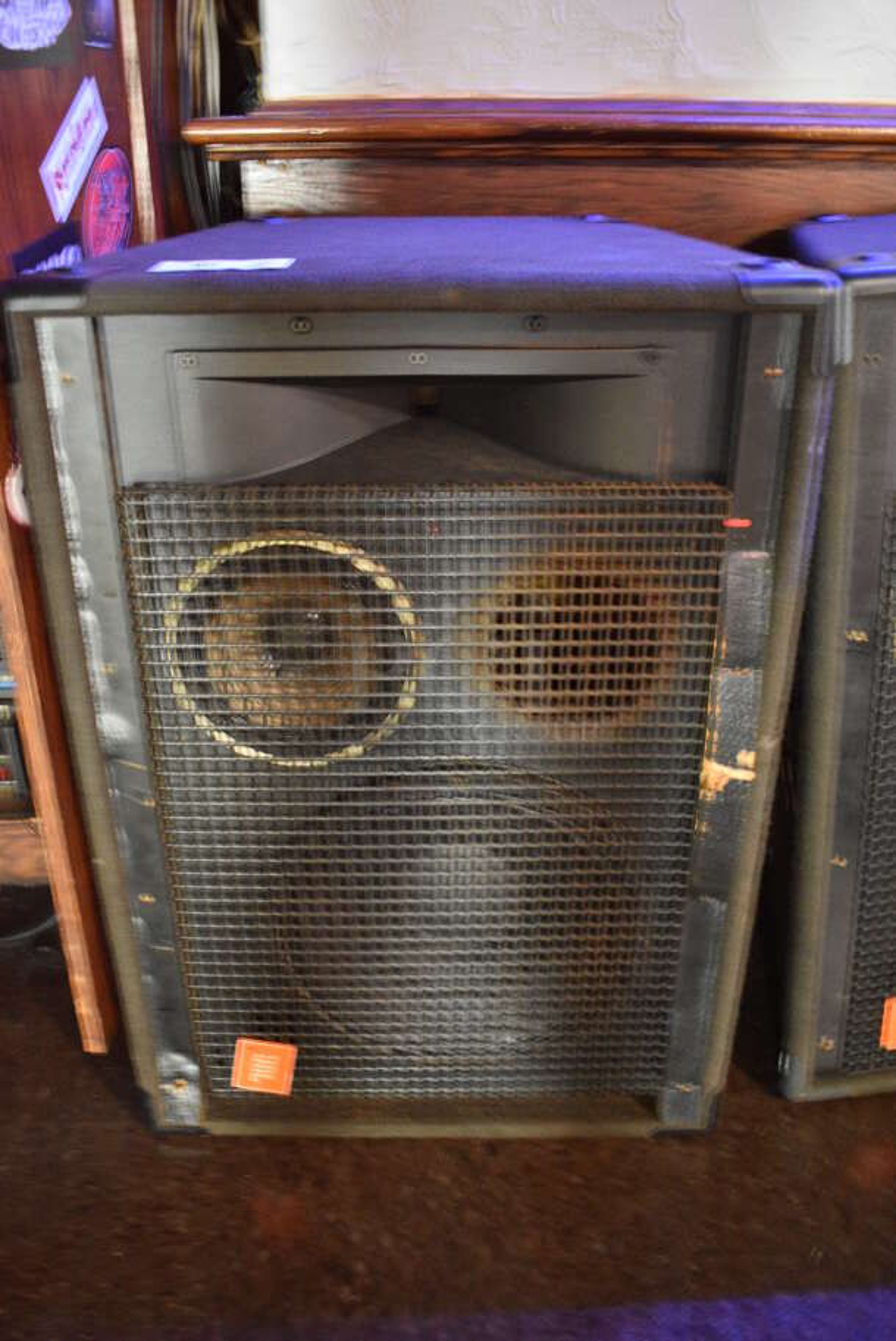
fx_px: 1118
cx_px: 448
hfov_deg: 43.7
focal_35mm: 30
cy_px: 670
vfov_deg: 61.9
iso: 3200
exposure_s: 1/4
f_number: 3.5
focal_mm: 20
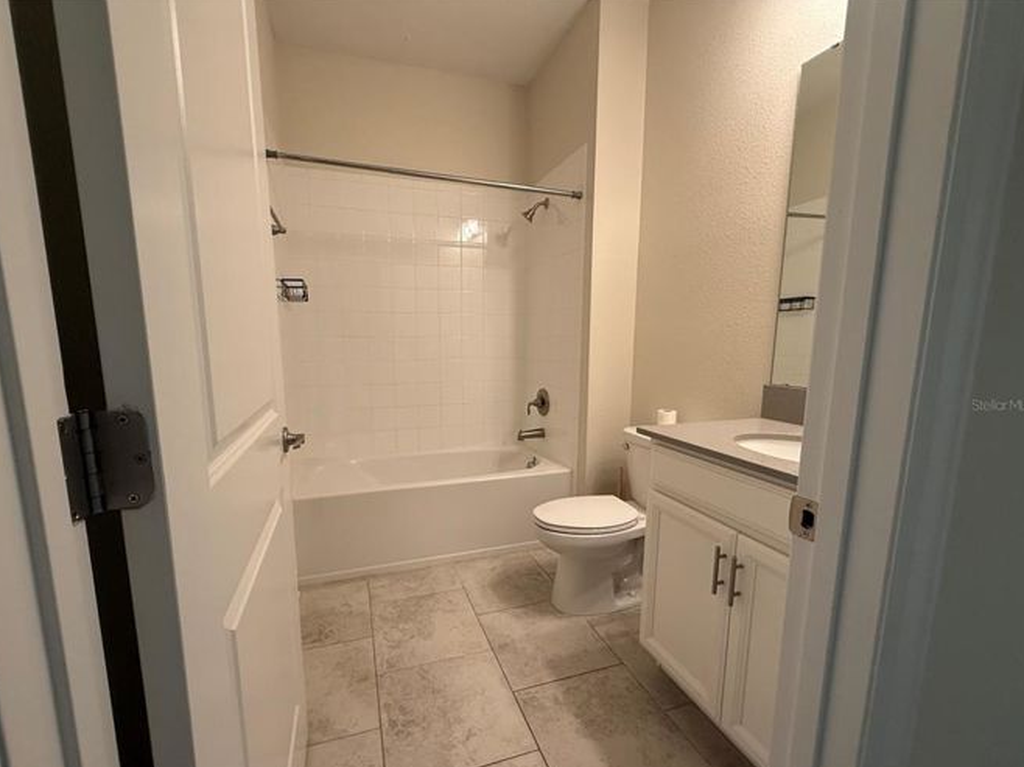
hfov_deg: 98.1
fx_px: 444
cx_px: 488
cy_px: 405
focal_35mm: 15
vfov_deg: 81.6
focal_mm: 2.22
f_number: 2.2
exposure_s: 1/120
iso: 200
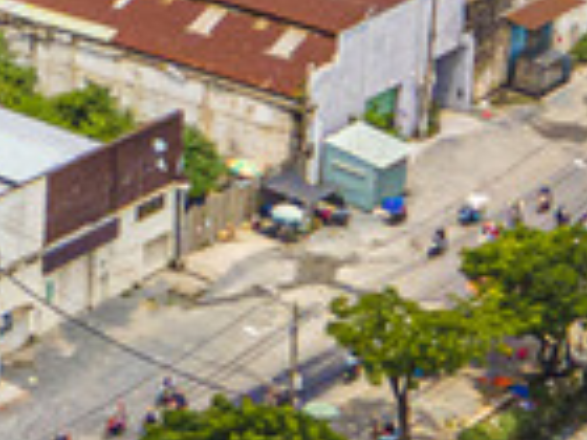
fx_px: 2968
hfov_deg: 9.6
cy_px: -568
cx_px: -977
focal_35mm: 175
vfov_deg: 7.9
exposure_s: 1/50
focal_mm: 4.5
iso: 100
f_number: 2.8
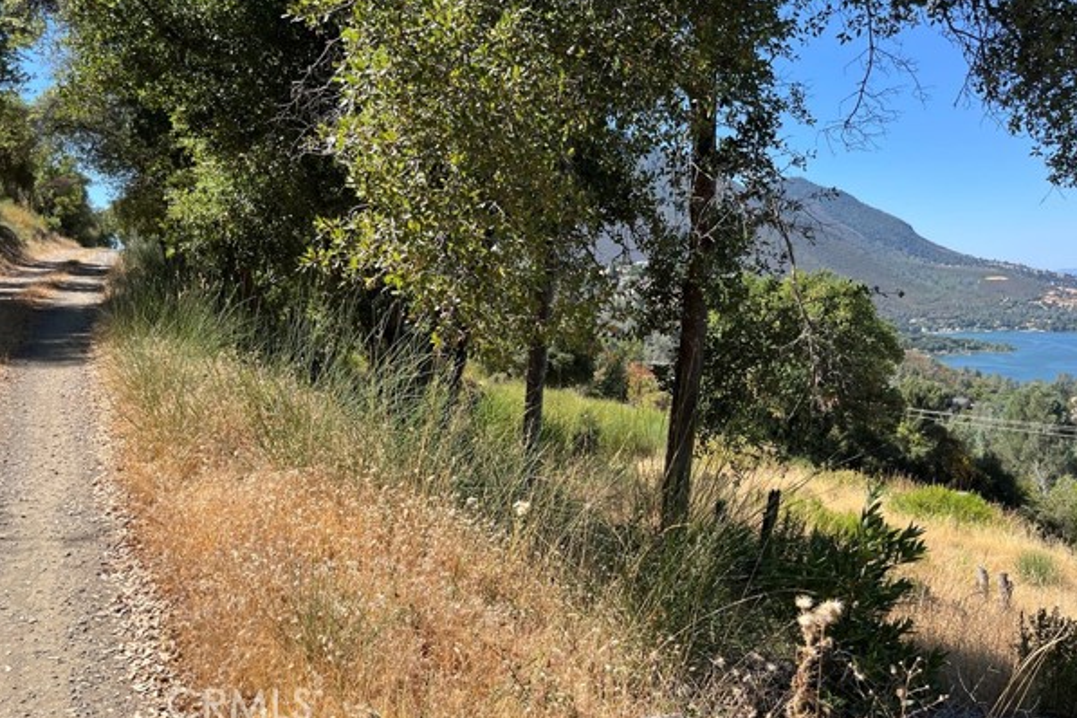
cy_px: 298
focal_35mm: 29
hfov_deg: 63.7
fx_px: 868
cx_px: 530
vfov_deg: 44.8
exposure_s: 1/1647
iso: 50
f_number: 1.6
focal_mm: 5.1
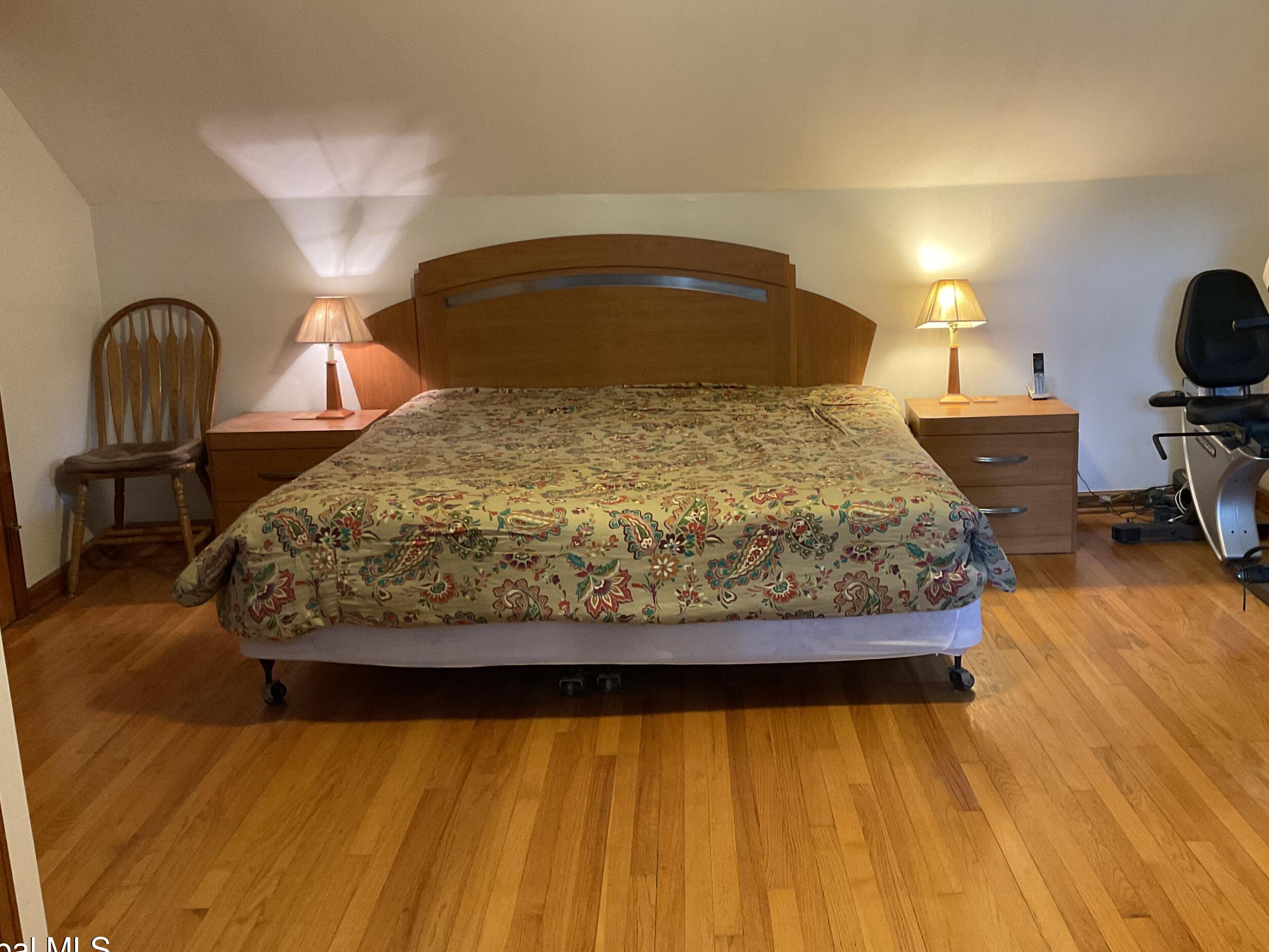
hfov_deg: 52.5
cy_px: 427
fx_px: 1283
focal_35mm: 35
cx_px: 706
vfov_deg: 40.6
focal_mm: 3
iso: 200
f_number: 1.8
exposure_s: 1/60
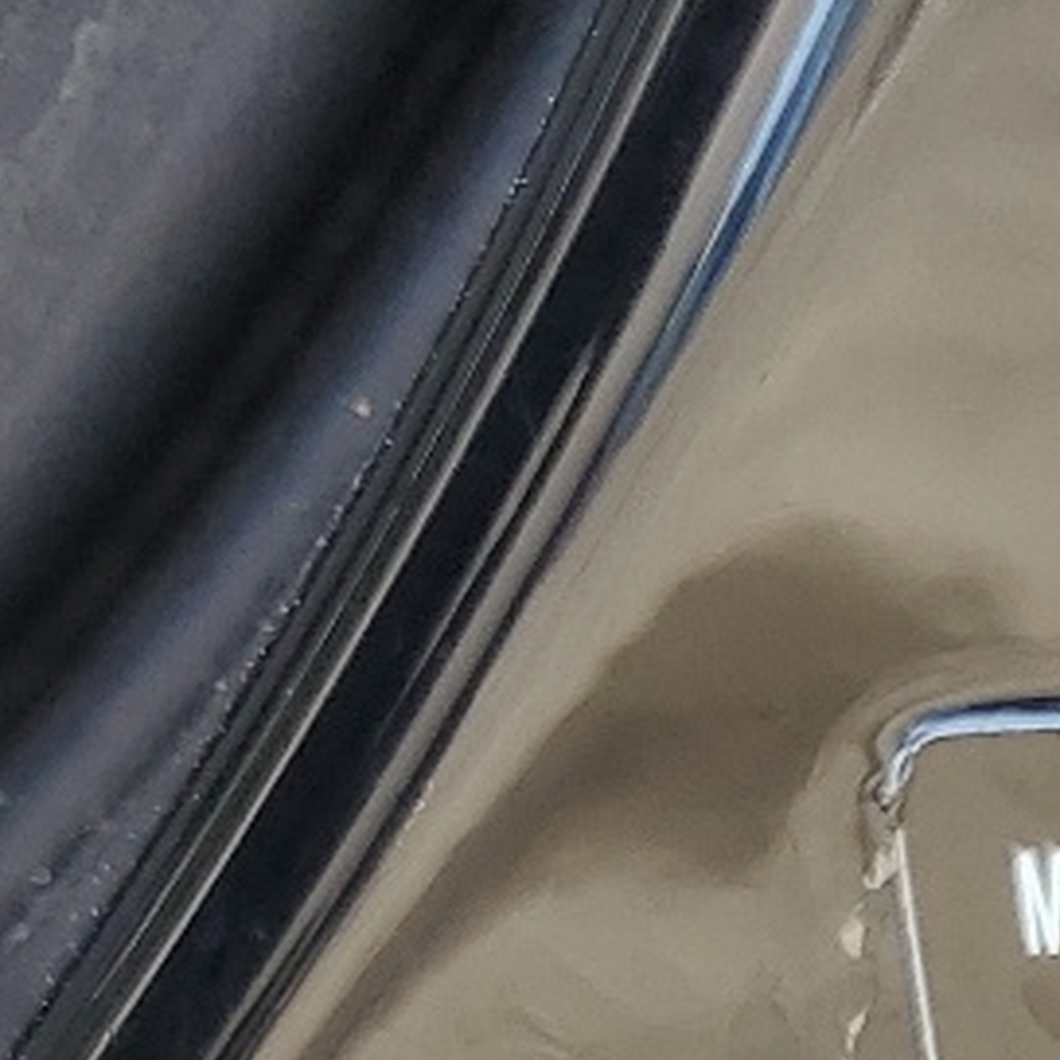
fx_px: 4677
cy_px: 2104
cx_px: 2249
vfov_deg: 11.6
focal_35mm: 135
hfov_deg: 11.4
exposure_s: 1/147
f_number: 1.5
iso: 50
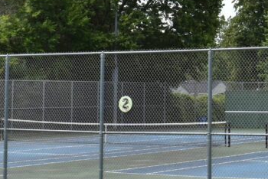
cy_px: 42
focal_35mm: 114
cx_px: 317
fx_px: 849
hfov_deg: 17.2
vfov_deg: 12.0
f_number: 10
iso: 200
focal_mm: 26
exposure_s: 1/400
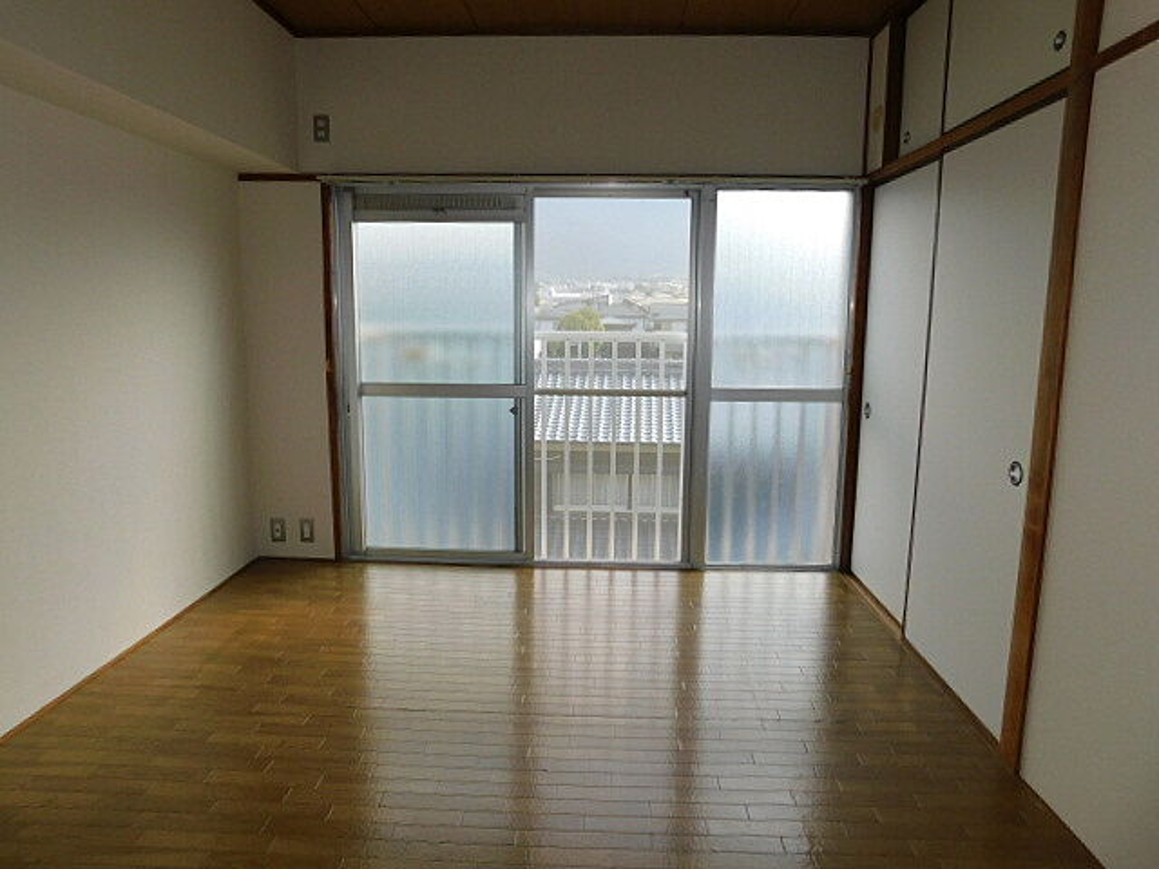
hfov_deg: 73.9
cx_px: 580
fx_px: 770
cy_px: 434
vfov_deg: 58.9
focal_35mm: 23
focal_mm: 4
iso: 125
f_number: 3
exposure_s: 1/400
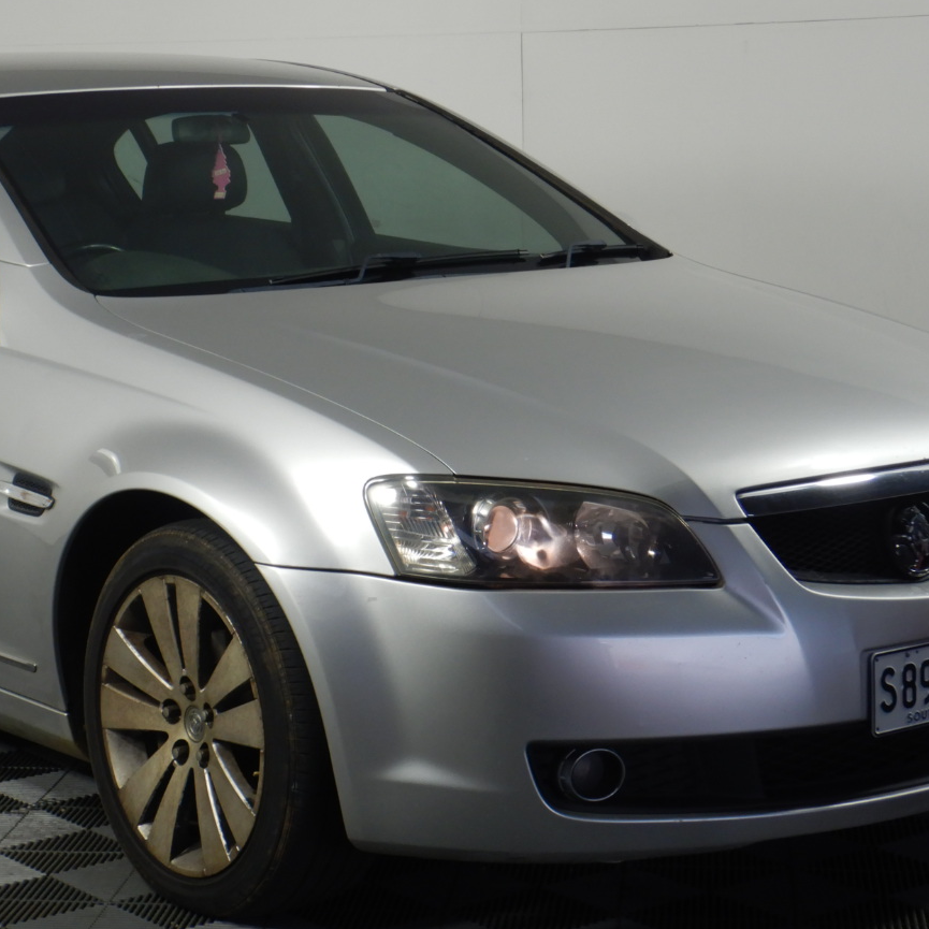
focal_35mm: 85
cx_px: 300
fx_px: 2581
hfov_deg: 20.3
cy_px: 467
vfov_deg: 20.4
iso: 125
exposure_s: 1/60
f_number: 4.3
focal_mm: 9.2
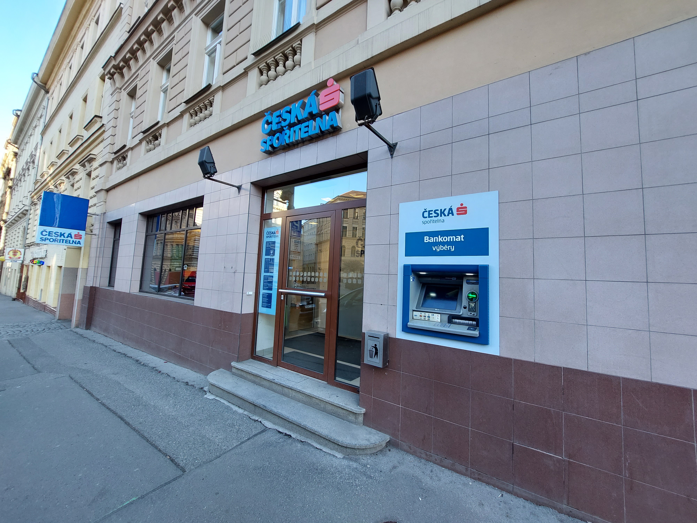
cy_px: 262
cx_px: 348
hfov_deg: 106.2
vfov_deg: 89.9
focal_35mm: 13
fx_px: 262
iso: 64
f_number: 2.2
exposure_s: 1/100
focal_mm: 1.74
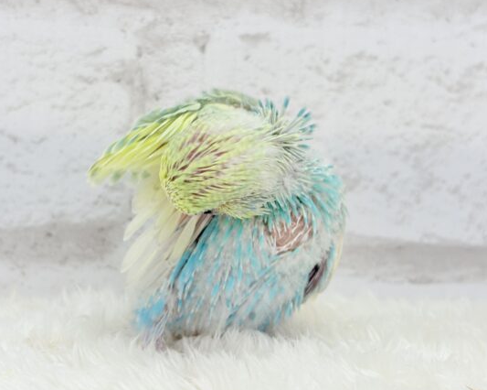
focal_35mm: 61
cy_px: 179
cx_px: 226
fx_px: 879
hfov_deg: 31.0
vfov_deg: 25.0
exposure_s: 1/100
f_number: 1.6
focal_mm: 5.96
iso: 64
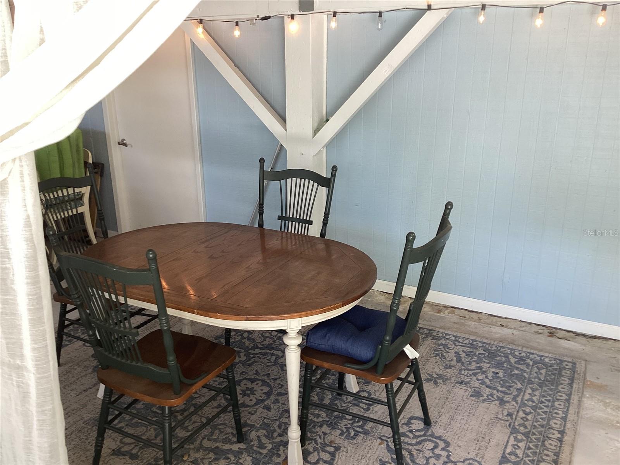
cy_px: 232
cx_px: 310
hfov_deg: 58.4
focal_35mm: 31
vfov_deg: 45.4
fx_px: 555
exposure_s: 1/50
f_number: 2.4
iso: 64
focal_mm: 3.3
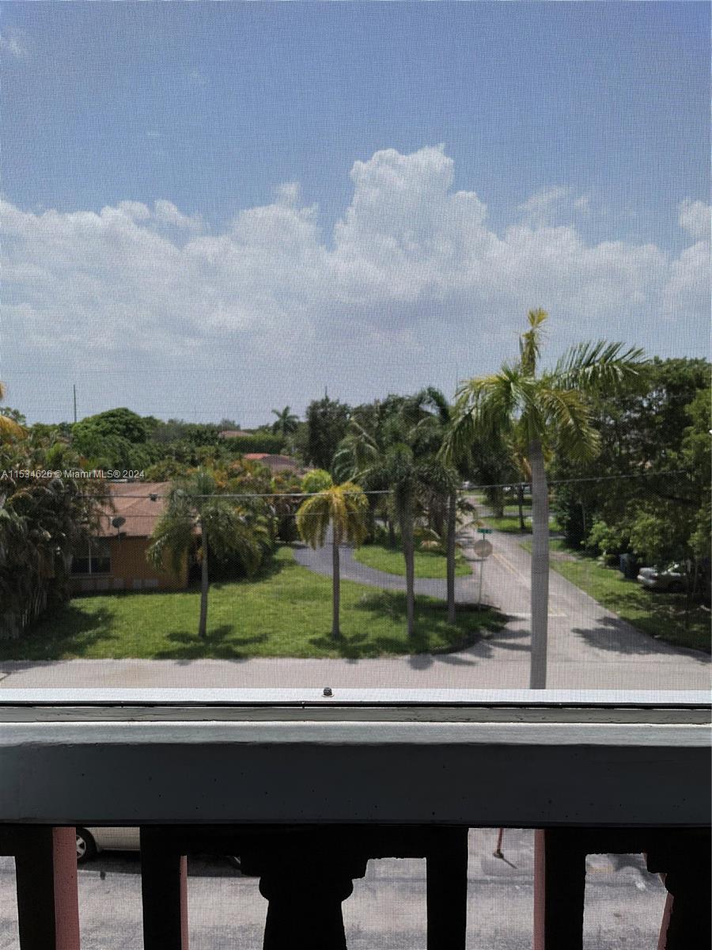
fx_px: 713
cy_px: 475
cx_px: 356
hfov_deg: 53.1
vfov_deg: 67.3
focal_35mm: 26
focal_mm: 5.1
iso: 50
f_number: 1.6
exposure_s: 1/3745
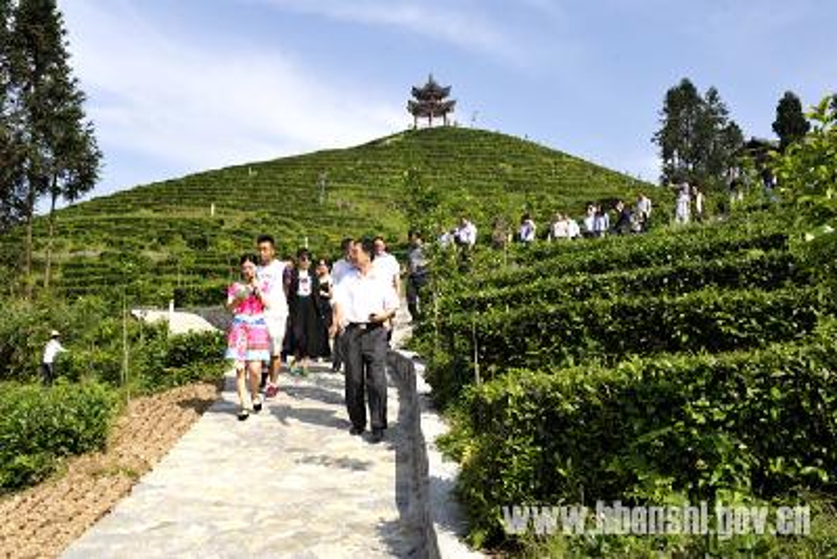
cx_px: 418
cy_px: 280
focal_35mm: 36
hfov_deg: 53.1
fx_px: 837
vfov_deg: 36.9
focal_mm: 36
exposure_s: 1/320
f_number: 9
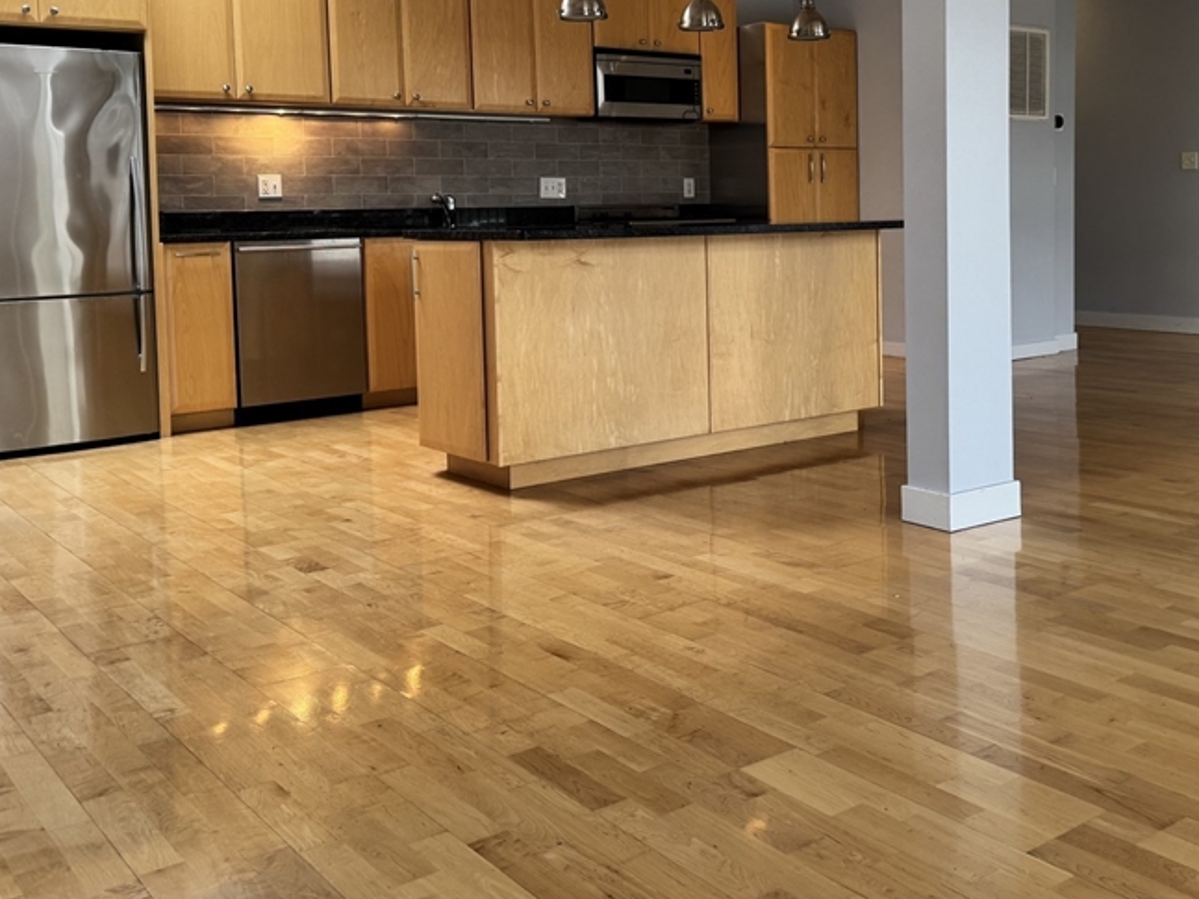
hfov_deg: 48.2
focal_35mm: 38
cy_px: 272
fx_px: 1316
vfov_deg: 37.1
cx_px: 789
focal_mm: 6.76
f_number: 1.78
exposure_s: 1/121
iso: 100
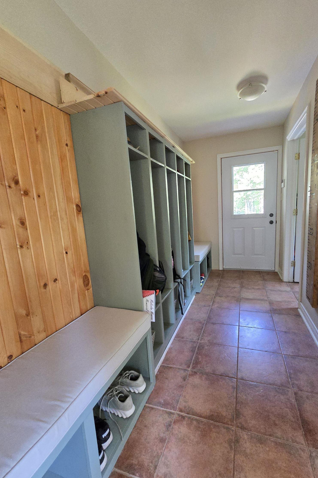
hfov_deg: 80.9
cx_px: 175
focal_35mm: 14
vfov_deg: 104.2
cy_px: 244
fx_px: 186
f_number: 2.2
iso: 800
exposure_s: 1/60
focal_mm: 2.2
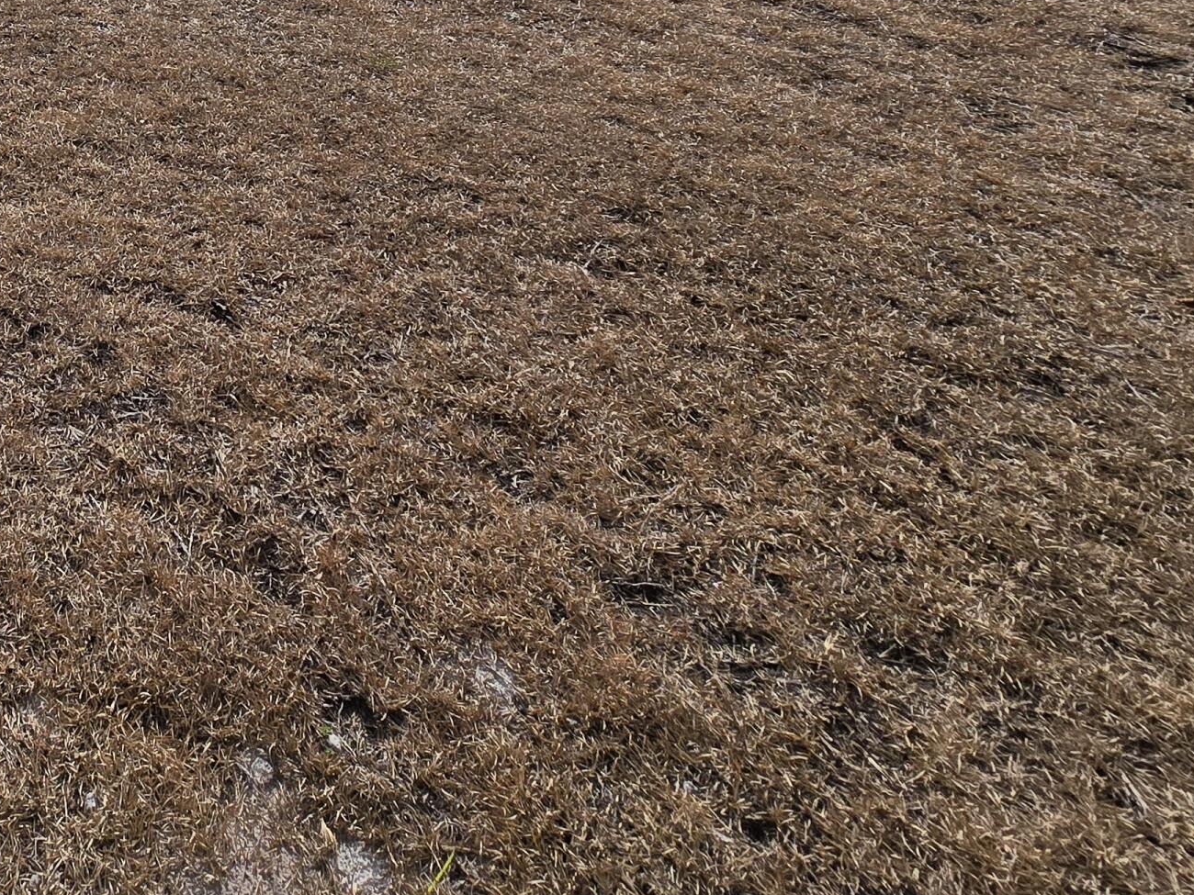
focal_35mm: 30
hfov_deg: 47.6
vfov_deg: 38.1
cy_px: -111
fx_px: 1035
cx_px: -46
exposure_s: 1/4517
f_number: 2.2
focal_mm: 2.2
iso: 50
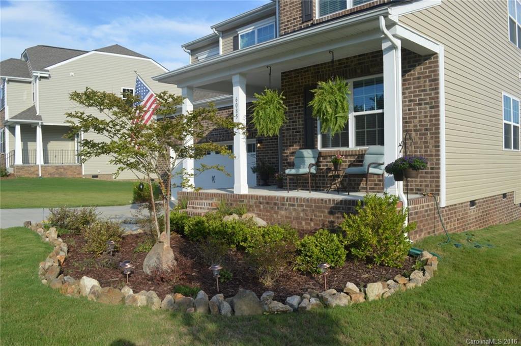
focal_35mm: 27
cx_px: 260
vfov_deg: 47.8
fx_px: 390
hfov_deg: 67.4
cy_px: 173
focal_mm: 18
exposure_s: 1/200
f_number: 7.1
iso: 100
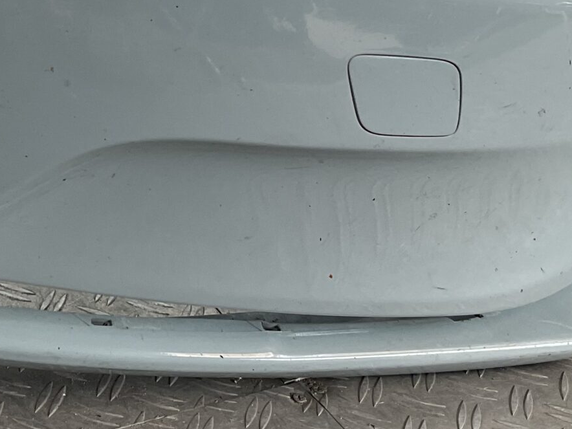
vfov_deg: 17.0
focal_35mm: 84
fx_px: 1388
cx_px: 63
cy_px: -43
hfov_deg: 22.7
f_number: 1.8
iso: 16
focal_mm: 3
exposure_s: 1/248
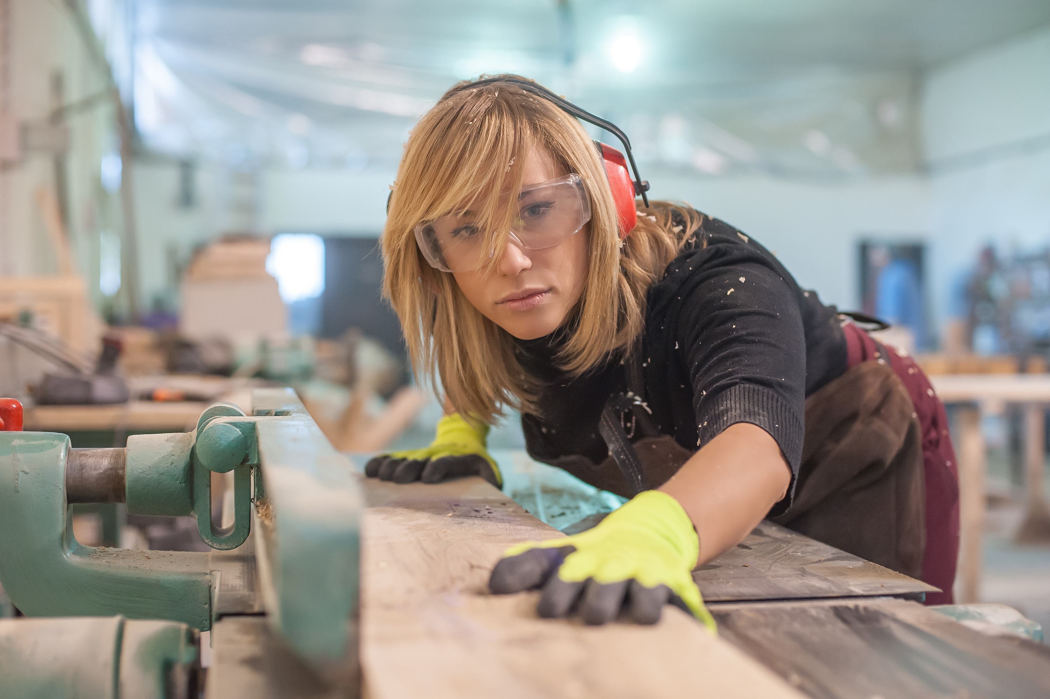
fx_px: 1457
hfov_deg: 39.6
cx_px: 525
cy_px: 350
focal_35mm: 50
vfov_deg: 27.0
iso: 1250
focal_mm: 50
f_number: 2.8
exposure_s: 1/160
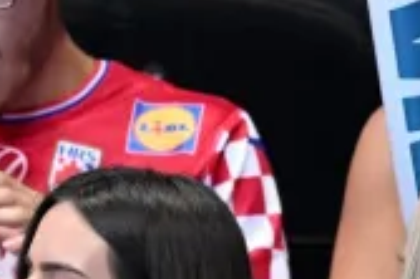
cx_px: -158
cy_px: 405
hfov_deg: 1.1
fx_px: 21177
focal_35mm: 1817
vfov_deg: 0.8
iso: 5000
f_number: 4
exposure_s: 1/250
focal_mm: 400
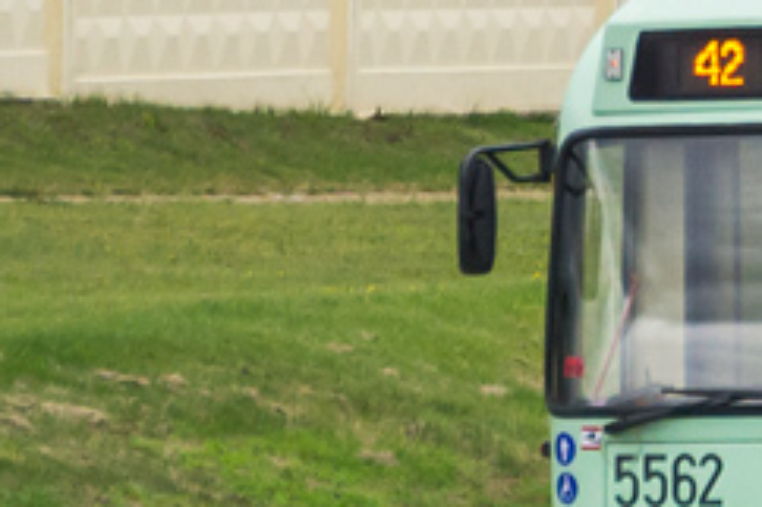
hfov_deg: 2.0
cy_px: -367
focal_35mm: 1006
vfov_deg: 1.4
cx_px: 1146
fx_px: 21278
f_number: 5.6
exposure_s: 1/500
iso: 900
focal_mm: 116
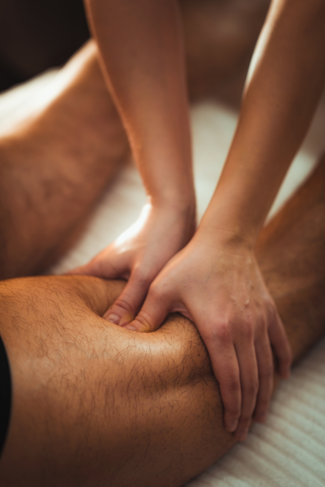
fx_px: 1150
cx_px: 162
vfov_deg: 23.9
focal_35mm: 85
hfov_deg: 16.1
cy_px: 244
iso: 100
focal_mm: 85
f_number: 2.2
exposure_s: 1/160
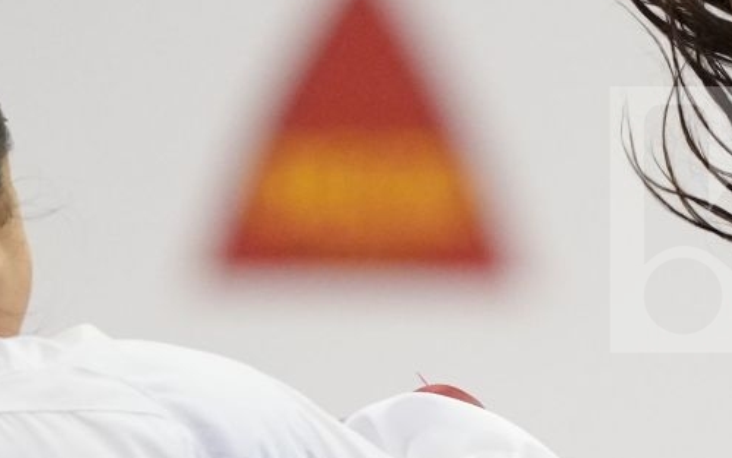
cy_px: 737
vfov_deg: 1.2
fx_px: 21954
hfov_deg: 1.9
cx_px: 747
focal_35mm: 1100
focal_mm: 200
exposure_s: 1/1000
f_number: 2.8
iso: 3200
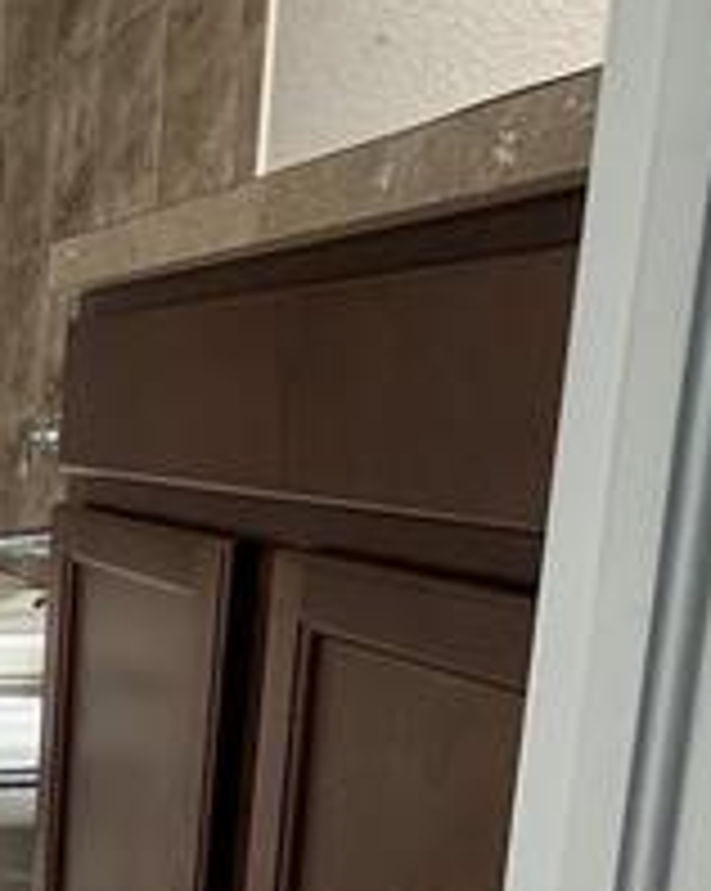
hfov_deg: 22.9
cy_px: 670
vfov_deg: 34.6
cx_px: -374
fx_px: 1396
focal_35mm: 53
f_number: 2.2
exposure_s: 1/99
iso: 160
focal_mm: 2.22
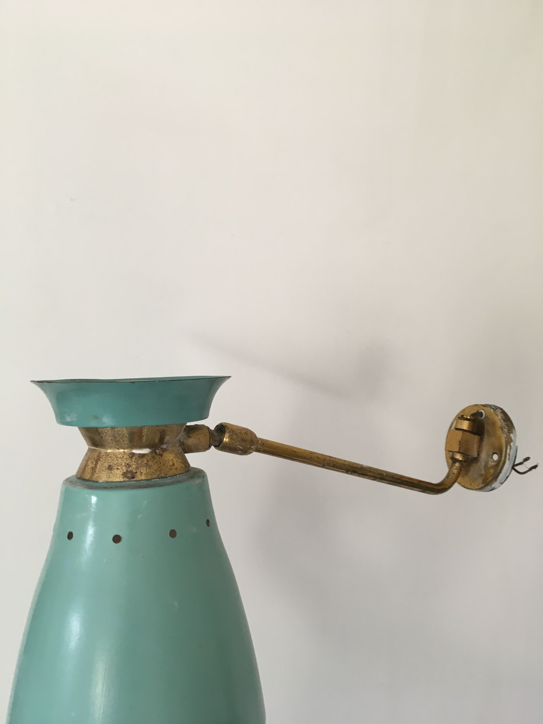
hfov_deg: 48.2
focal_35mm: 29
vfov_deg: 61.7
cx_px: 272
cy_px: 362
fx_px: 607
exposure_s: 1/33
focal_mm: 4.15
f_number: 2.2
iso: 64
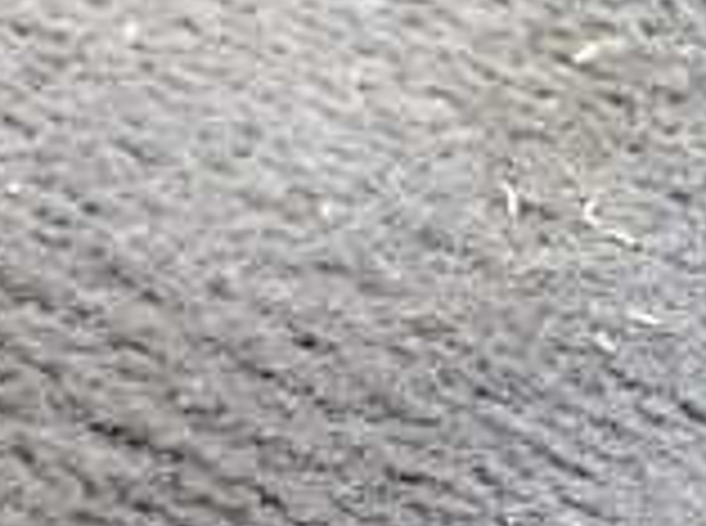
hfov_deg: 16.3
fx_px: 2340
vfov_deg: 12.7
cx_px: 886
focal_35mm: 115
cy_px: 450
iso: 800
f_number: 2.3
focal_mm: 5.4
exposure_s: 1/50
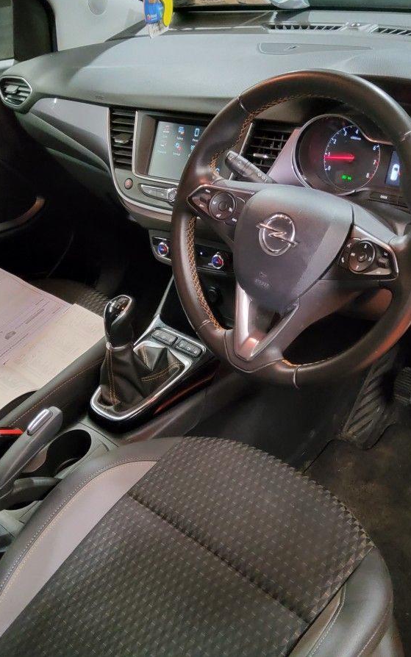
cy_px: 327
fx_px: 663
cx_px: 226
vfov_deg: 52.7
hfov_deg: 34.4
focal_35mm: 37
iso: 1250
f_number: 2
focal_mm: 3.08
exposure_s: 1/50
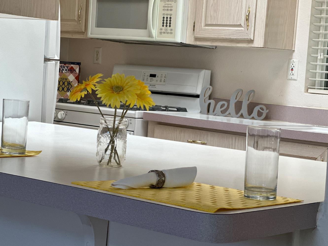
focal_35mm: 87
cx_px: 153
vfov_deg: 17.0
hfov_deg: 22.5
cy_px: 127
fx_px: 824
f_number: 2.8
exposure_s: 1/120
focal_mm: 9
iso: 125
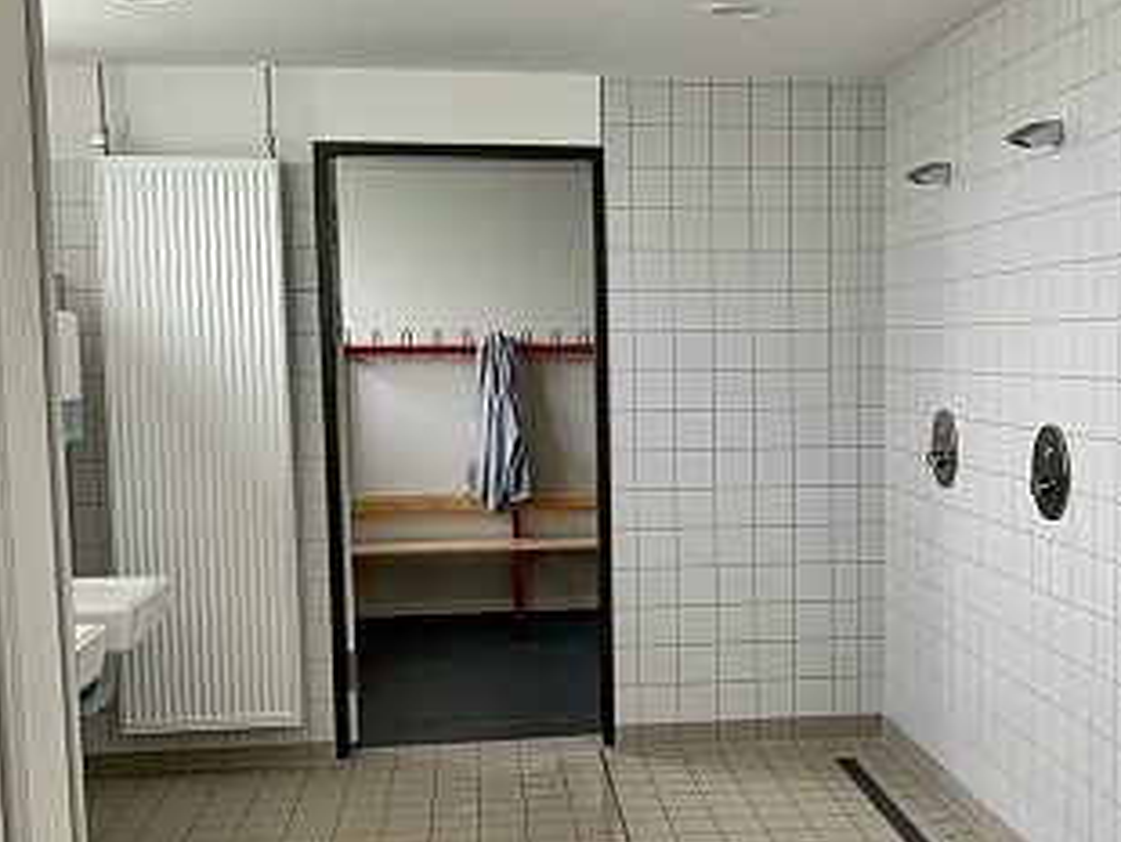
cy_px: 522
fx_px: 1588
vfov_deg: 29.6
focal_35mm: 49
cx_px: 758
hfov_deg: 38.4
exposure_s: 1/100
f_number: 1.8
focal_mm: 4.25
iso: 100
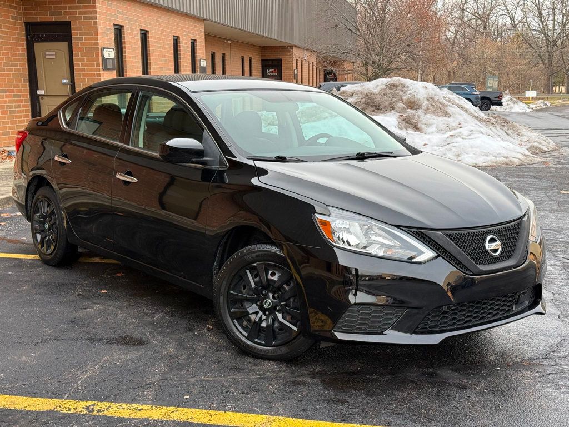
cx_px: 284
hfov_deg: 39.7
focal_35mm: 48
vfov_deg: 30.3
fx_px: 789
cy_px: 214
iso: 64
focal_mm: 6.76
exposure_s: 1/802
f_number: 1.78
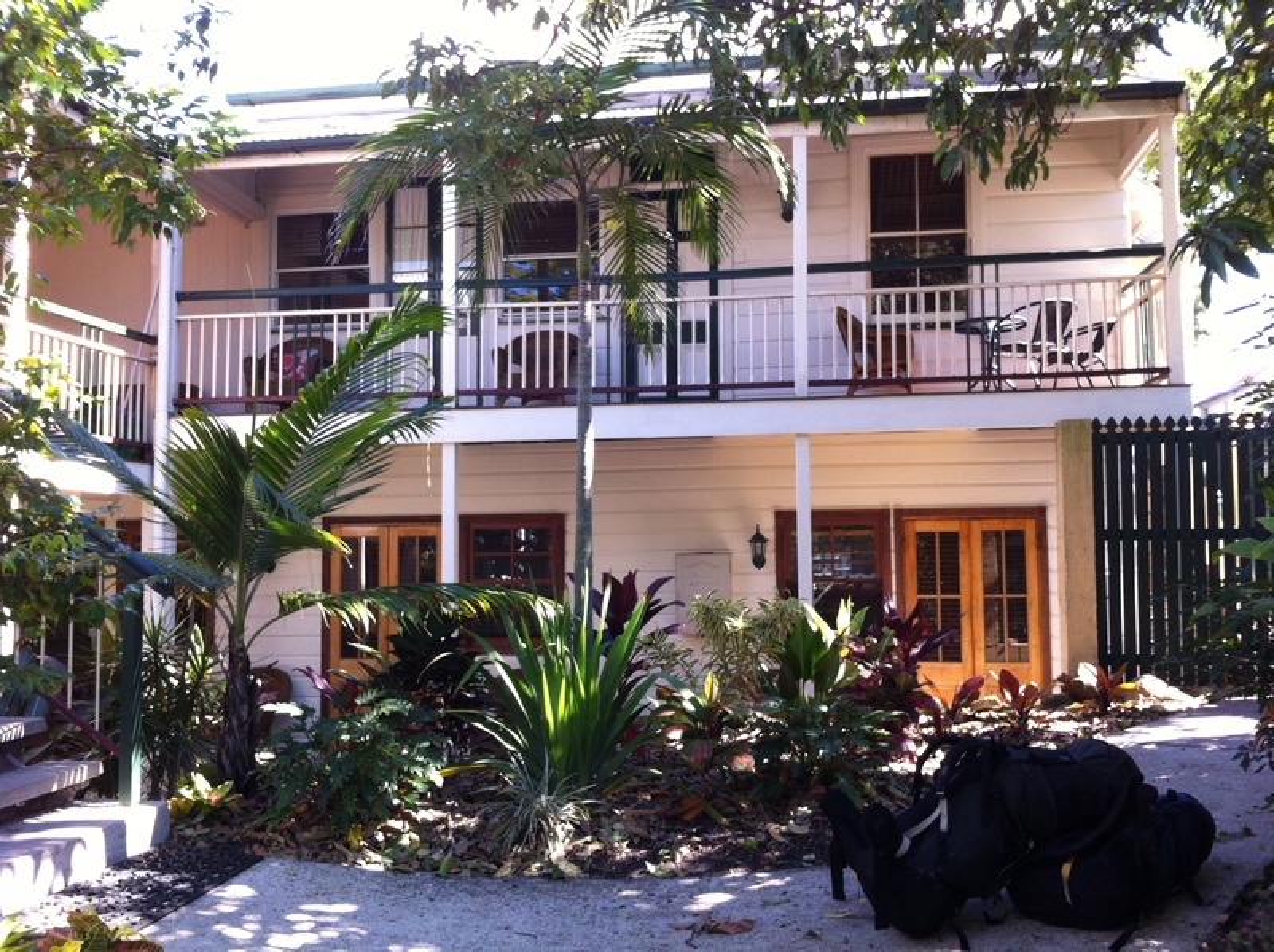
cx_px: 637
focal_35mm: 35
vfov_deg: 40.6
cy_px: 476
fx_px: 1287
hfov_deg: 52.7
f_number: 2.8
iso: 100
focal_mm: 3.85
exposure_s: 1/120
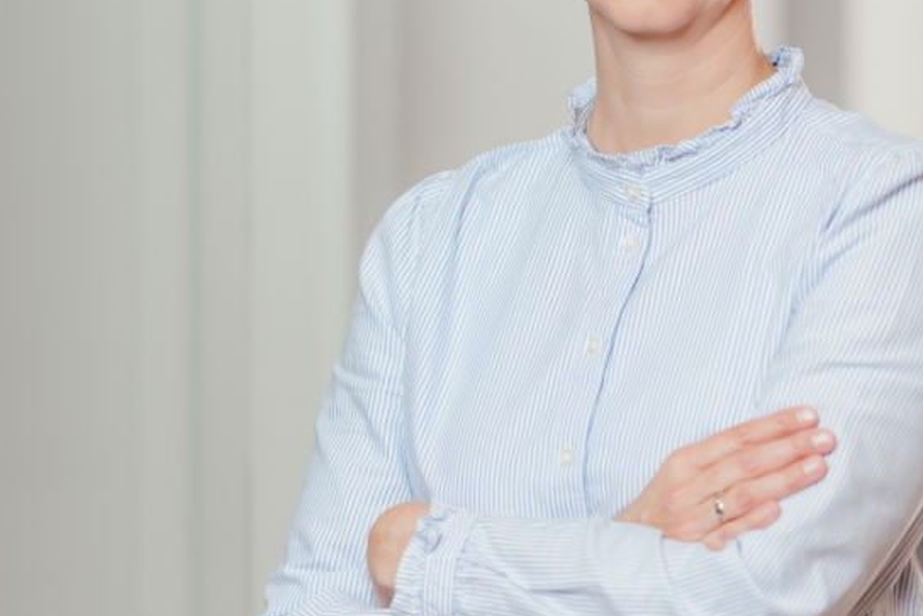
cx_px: 750
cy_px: 156
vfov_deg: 6.9
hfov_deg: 10.3
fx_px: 5129
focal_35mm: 200
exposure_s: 1/160
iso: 250
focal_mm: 85
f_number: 2.2
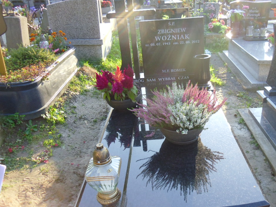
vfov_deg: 41.8
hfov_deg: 53.9
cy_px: 102
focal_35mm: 34
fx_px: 271
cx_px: 150
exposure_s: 1/90
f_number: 3.3
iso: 100
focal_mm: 5.6
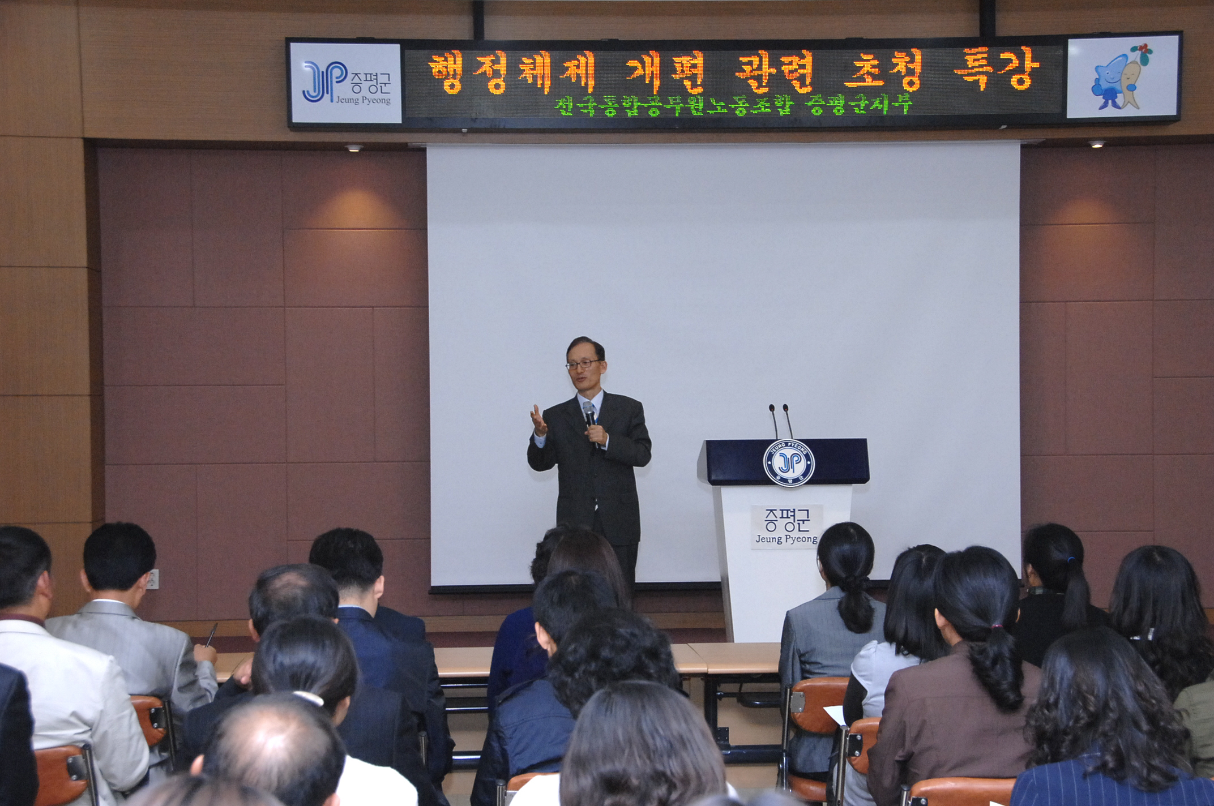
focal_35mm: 60
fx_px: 2021
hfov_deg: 33.4
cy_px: 403
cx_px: 607
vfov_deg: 22.6
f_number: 6.7
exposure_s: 1/60
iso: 800
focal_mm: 40
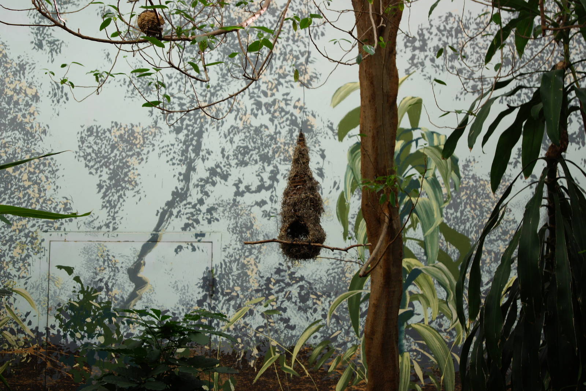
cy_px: 196
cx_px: 293
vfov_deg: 16.6
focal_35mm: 82
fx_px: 1343
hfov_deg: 24.6
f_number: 5.6
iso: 320
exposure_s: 1/100
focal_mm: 55
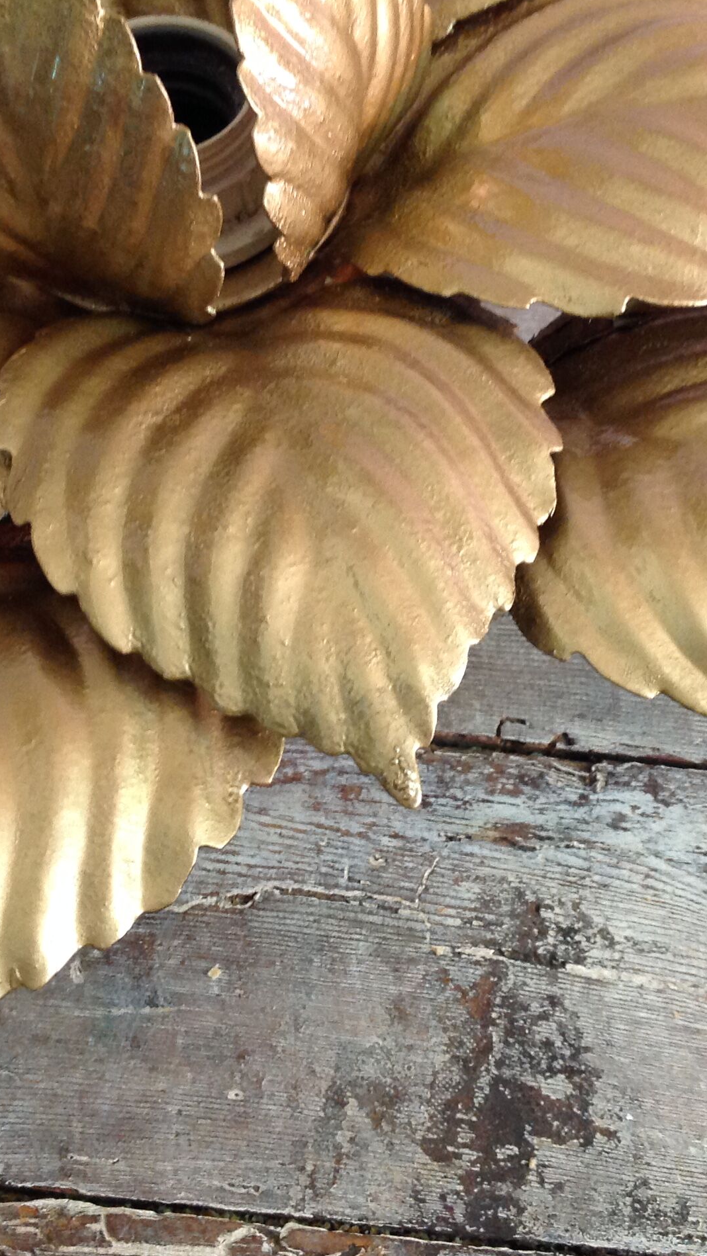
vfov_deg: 39.9
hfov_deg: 23.1
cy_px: 628
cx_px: 368
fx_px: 1733
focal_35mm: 52
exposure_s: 1/15
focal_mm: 4.28
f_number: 2.4
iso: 160
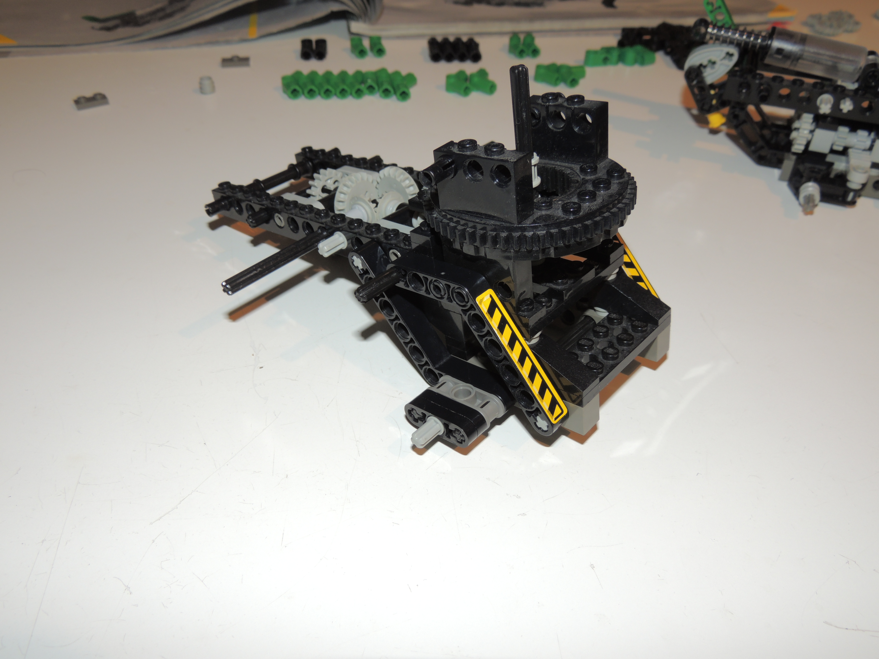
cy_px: 330
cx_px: 440
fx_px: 762
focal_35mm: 30
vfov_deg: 46.8
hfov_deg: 60.0
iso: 100
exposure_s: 1/30
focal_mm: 5.3
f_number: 3.1
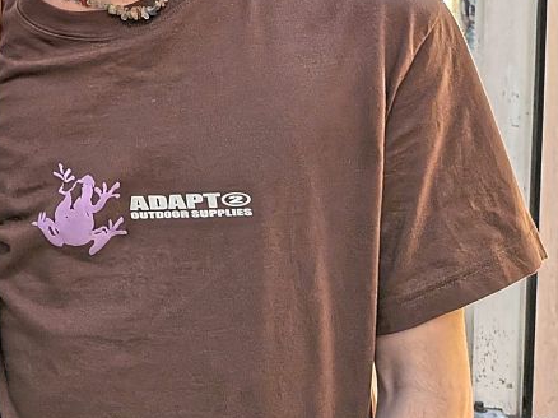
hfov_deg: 26.1
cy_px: -76
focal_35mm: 68
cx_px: -78
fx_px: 1096
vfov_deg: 20.3
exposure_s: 1/100
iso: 153
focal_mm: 4.53
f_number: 1.7
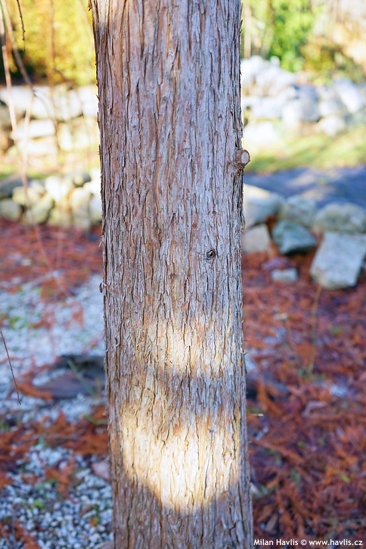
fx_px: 549
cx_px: 183
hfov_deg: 36.9
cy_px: 274
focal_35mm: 36
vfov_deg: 53.1
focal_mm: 36
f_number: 4
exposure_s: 1/160
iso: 160
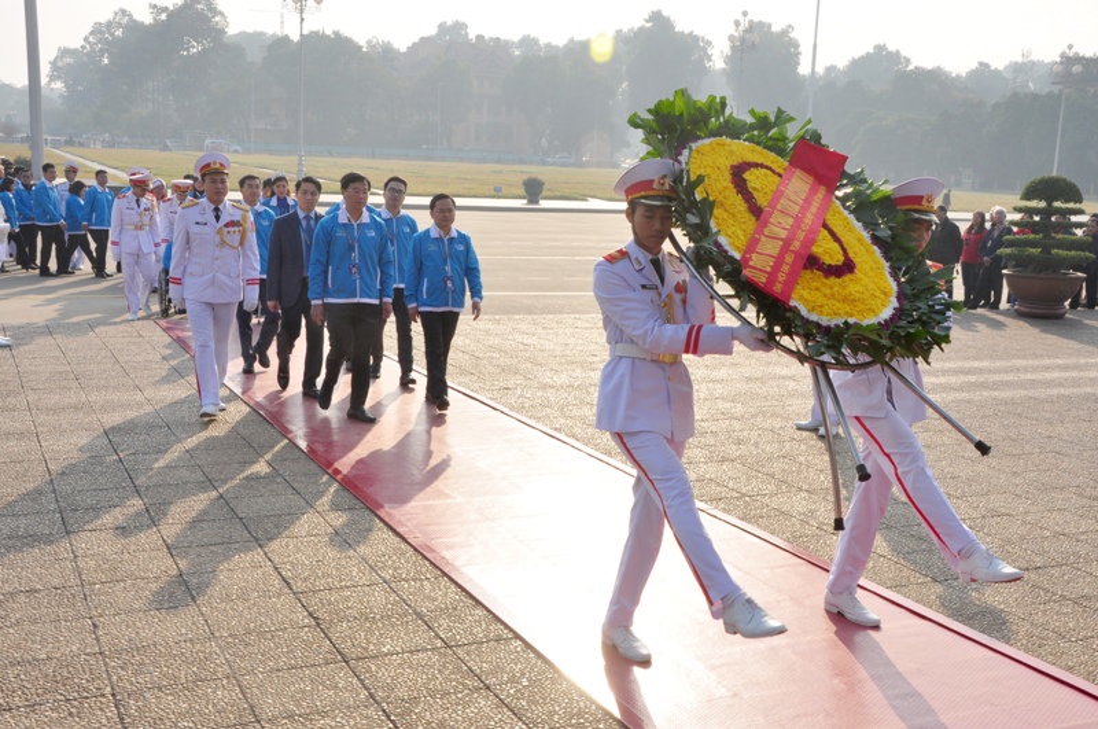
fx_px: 1142
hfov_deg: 51.3
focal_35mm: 38
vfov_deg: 35.4
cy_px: 364
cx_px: 549
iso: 250
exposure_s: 1/125
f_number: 16
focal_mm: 25
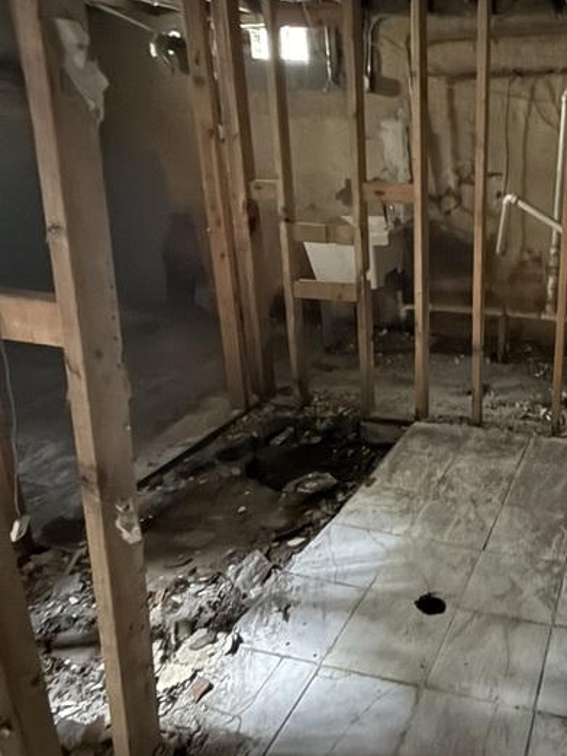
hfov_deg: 43.7
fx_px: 633
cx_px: 518
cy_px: 326
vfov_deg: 61.4
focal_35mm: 29
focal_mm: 2.22
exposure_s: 1/8
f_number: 2.2
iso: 1600
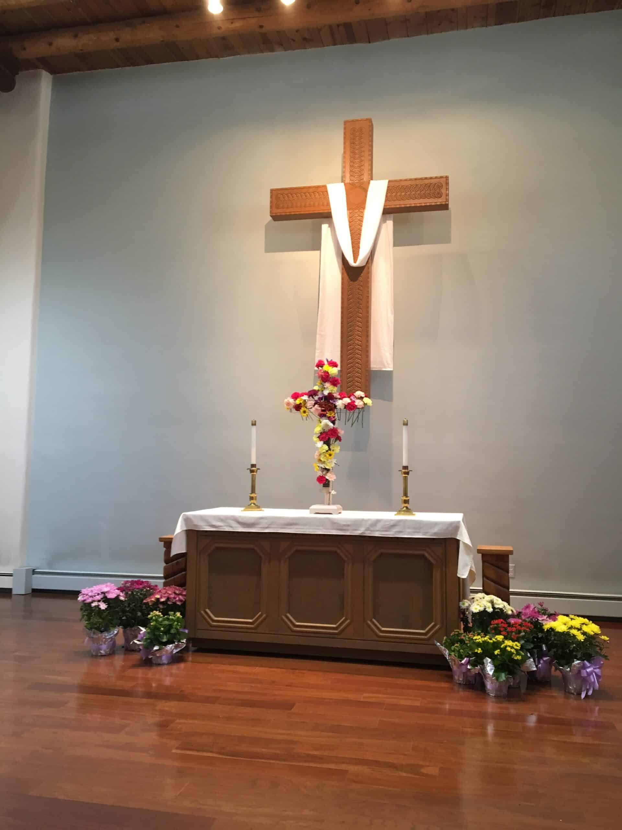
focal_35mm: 29
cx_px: 311
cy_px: 415
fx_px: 695
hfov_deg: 48.2
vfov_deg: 61.7
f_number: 2.2
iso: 100
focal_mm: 4.15
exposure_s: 1/30
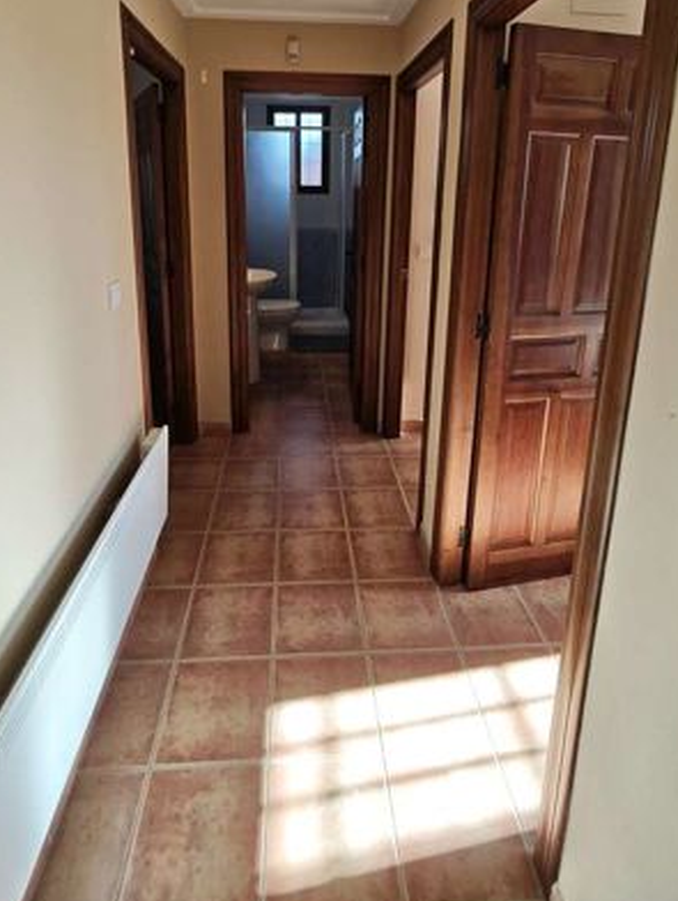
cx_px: 322
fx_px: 495
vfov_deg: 81.6
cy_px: 297
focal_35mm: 19
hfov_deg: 68.8
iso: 100
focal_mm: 2.16
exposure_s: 1/100
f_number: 2.2
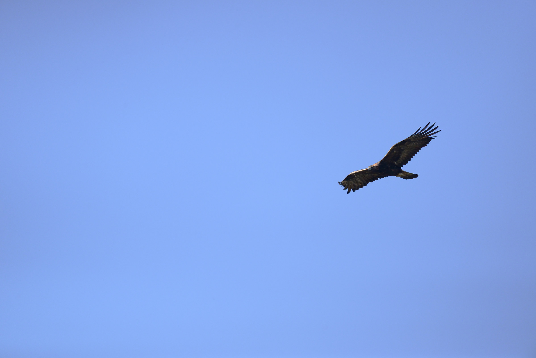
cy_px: 179
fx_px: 8936
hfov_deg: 3.4
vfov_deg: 2.3
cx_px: 268
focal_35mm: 600
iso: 1250
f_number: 6.3
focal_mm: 600
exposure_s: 1/4000
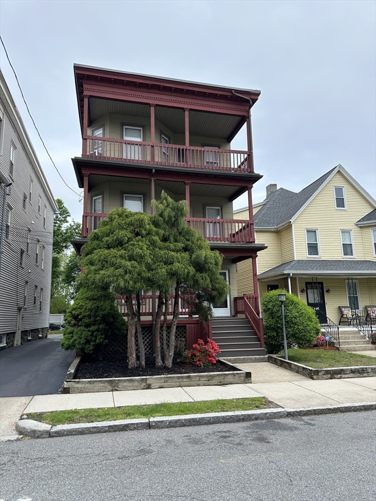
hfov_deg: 56.8
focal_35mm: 24
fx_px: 348
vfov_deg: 71.6
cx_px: 188
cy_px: 250
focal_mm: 6.86
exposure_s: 1/1541
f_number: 1.78
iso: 80
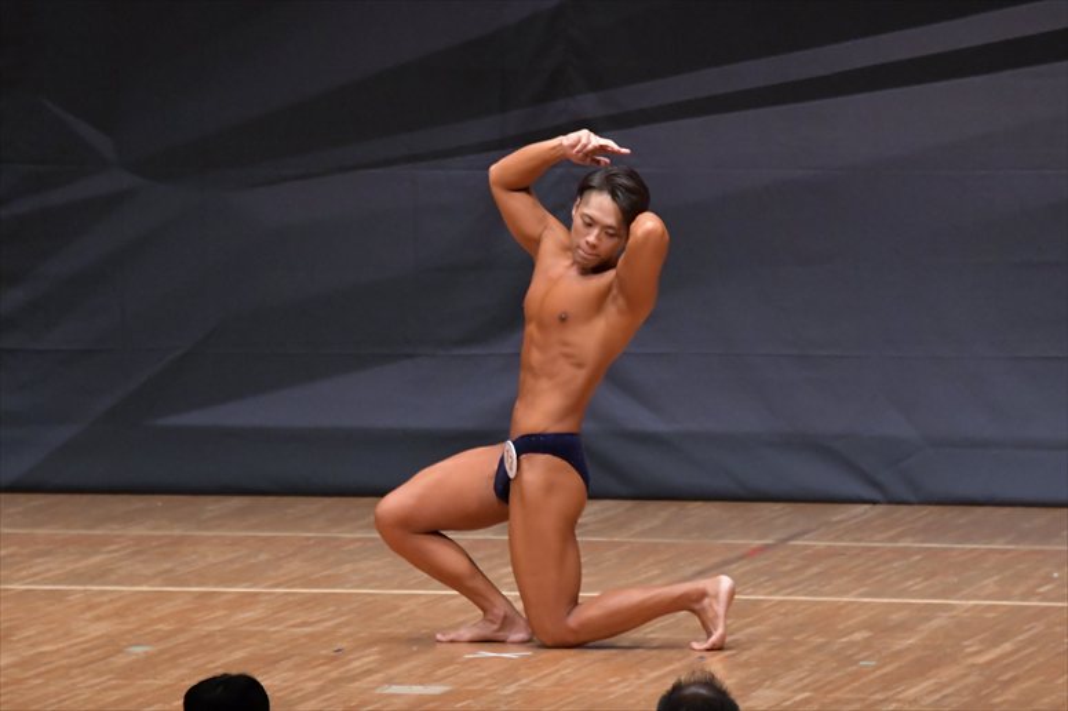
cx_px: 534
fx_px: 8896
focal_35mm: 300
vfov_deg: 4.6
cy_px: 356
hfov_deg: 6.9
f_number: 5.6
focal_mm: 200
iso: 6400
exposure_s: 1/400
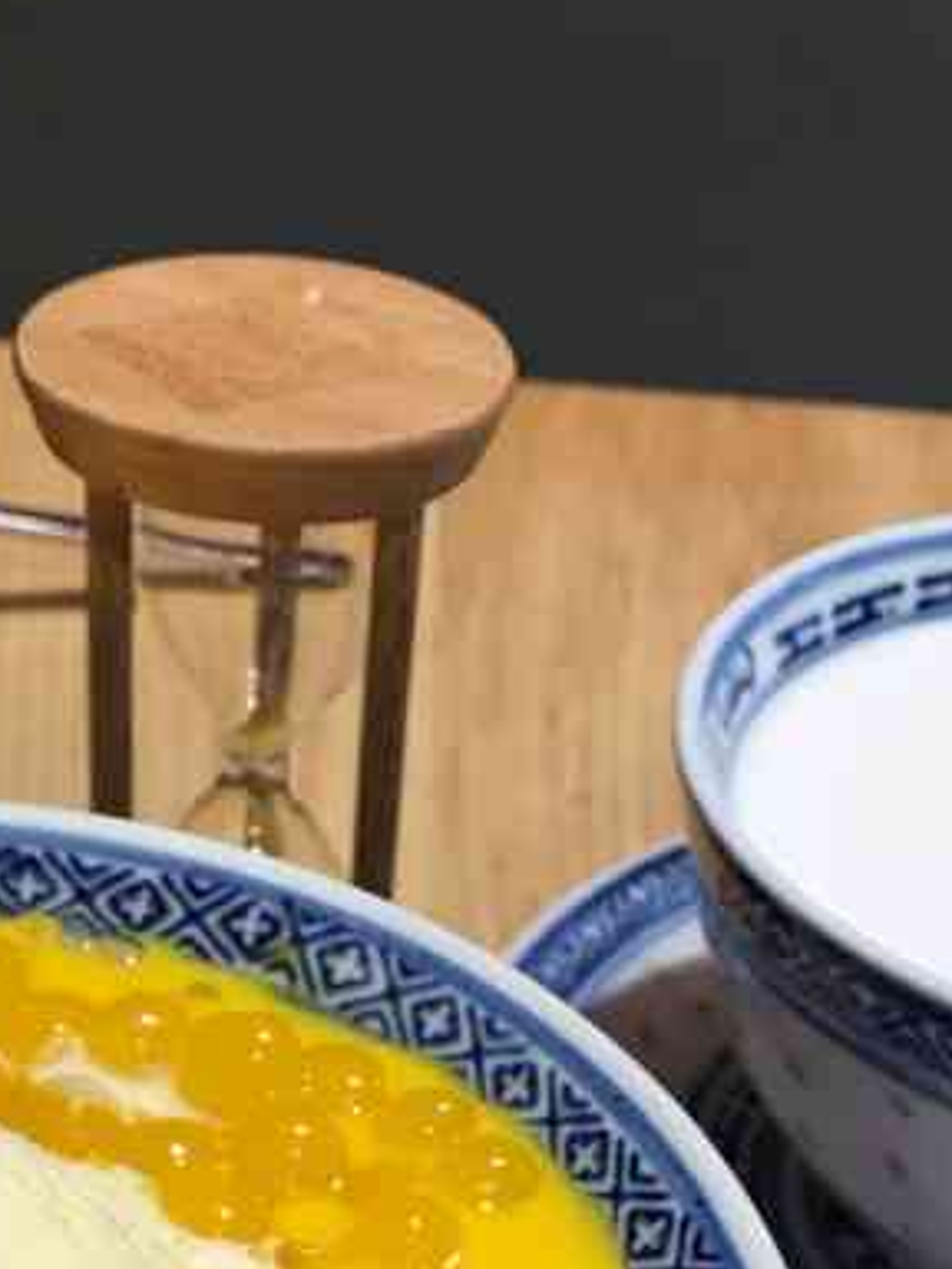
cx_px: 374
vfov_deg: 27.2
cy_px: 1231
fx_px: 2493
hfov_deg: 21.6
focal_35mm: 68
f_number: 1.8
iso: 25
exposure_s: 1/33
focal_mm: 3.99
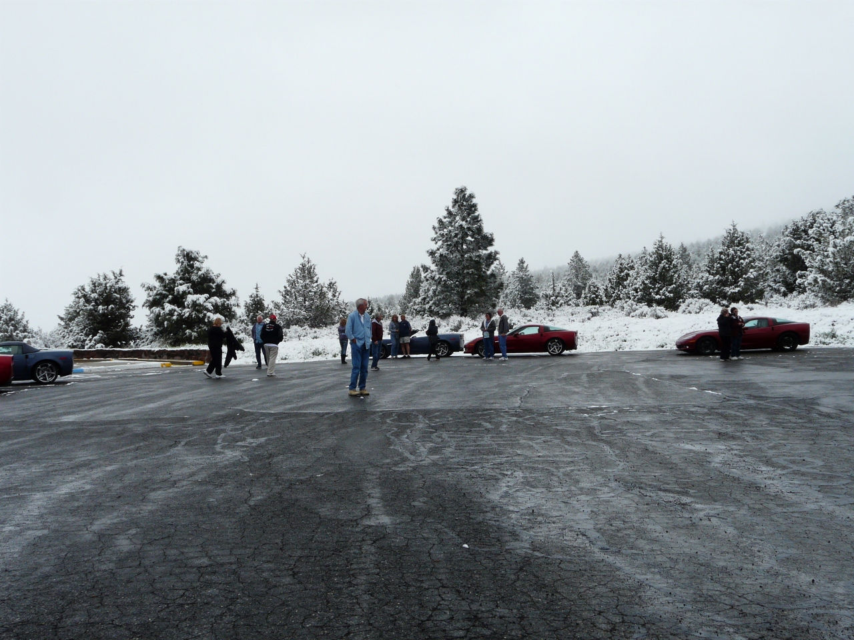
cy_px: 320
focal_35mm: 39
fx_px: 962
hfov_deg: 47.9
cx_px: 427
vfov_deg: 36.8
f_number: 5.6
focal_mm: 6.4
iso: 100
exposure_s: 1/250
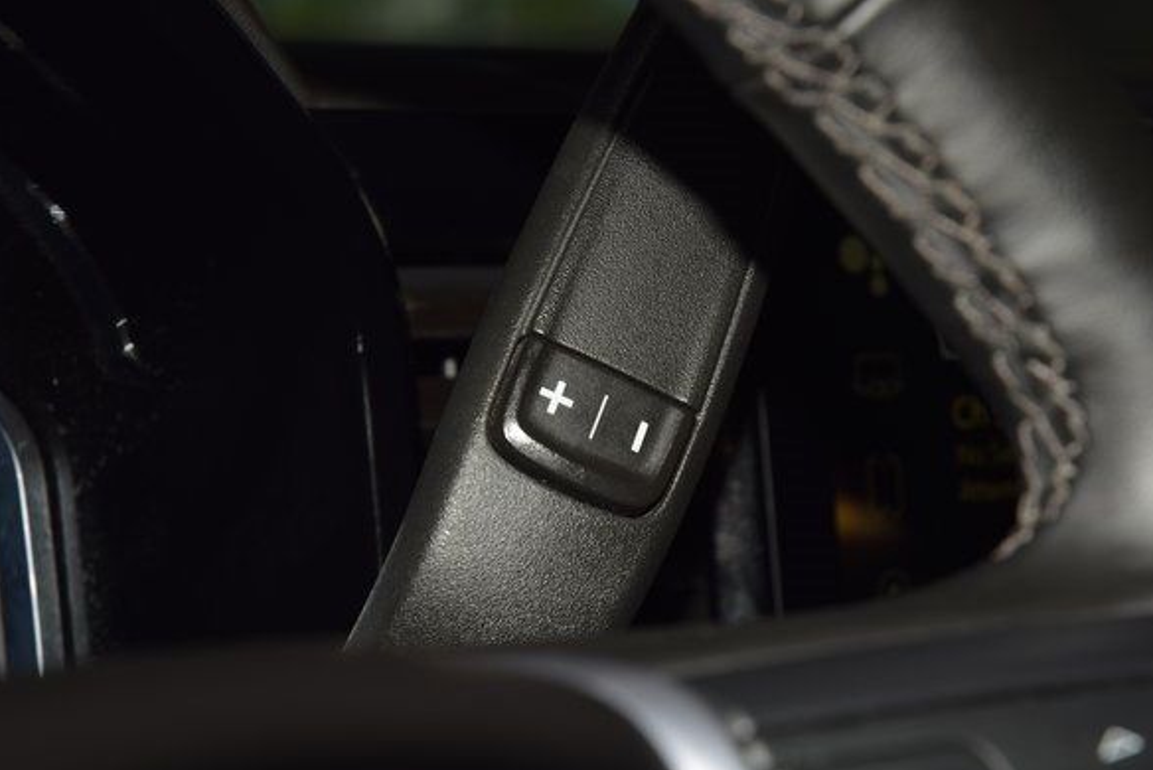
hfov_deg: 17.8
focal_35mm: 115
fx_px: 3685
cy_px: 388
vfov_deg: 11.9
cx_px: 614
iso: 100
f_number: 8
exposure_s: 1/125
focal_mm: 70
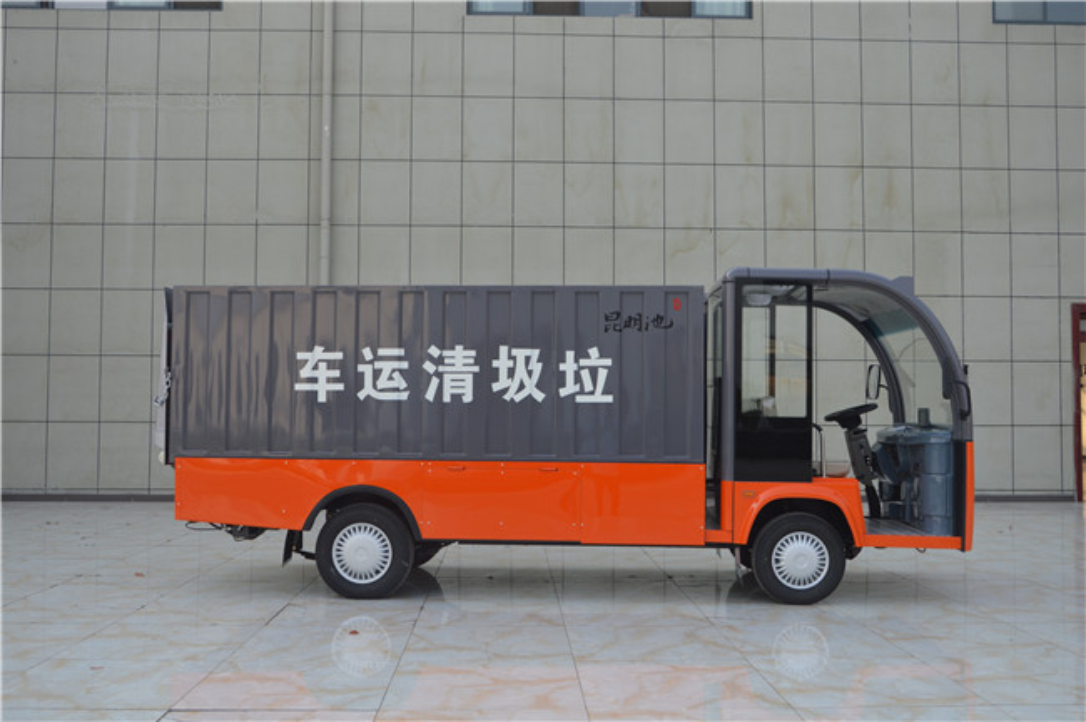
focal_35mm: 36
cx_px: 543
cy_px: 361
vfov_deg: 36.8
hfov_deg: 53.2
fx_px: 1085
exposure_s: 1/125
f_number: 5.6
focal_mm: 24
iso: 110
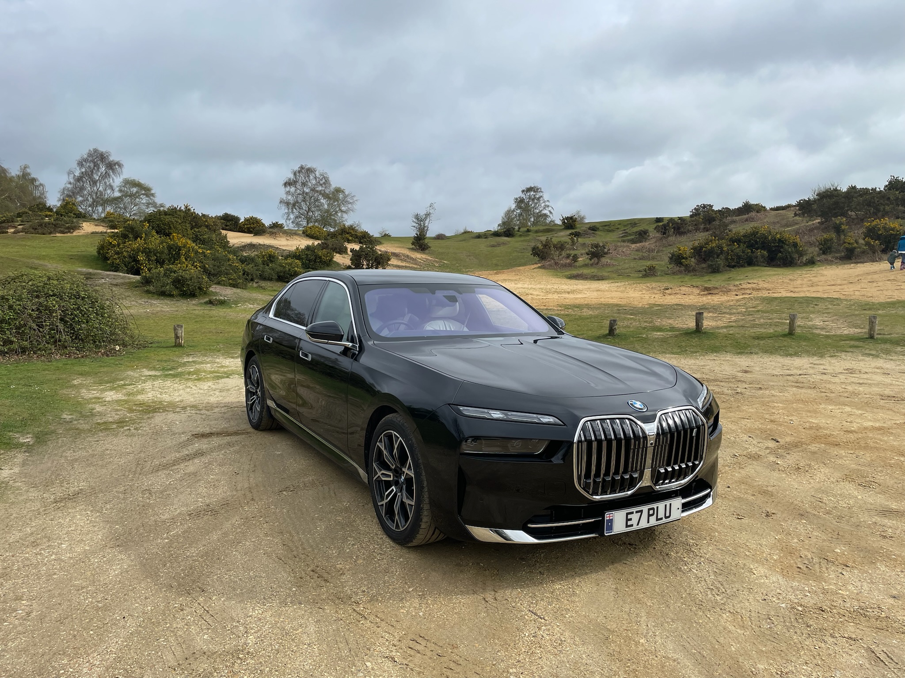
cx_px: 452
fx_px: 680
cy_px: 339
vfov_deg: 53.1
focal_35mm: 26
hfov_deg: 67.3
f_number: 1.6
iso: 32
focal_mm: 4.2
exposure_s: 1/3205
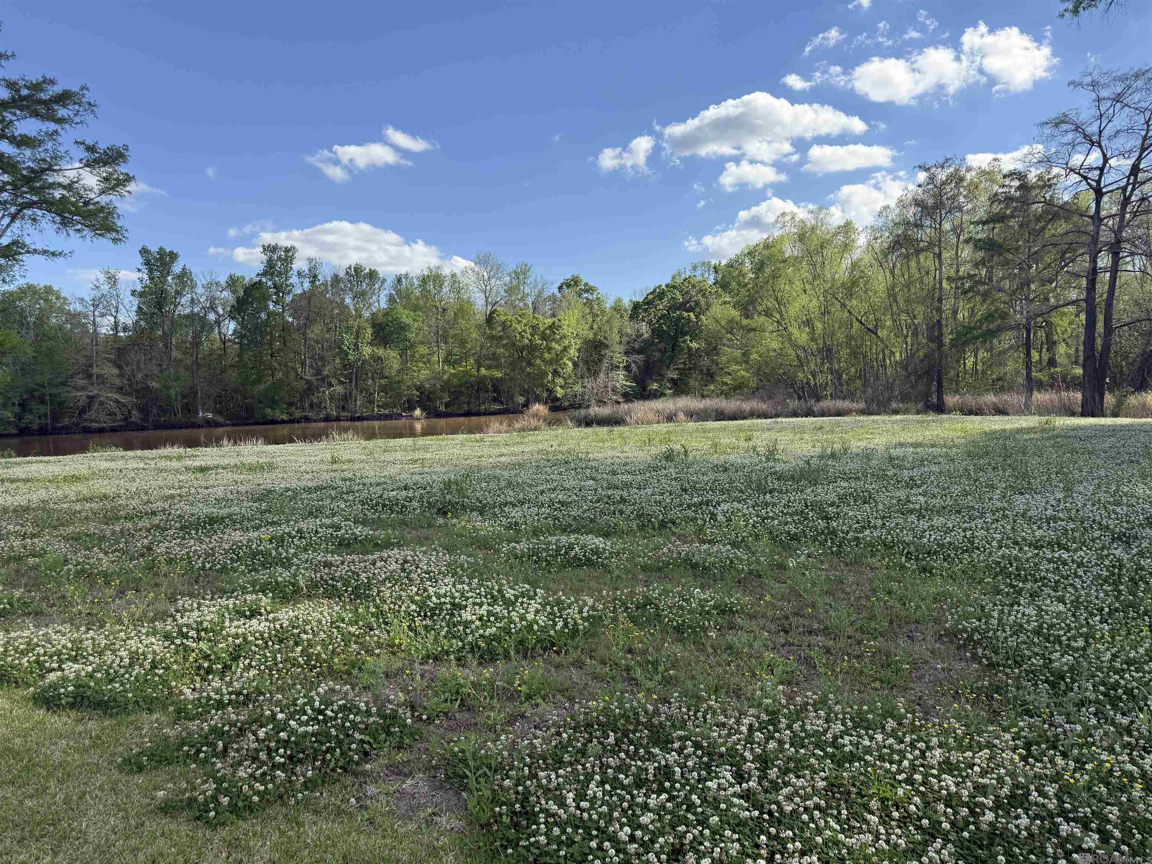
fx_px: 799
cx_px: 576
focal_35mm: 24
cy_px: 432
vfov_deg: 56.8
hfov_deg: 71.6
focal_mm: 6.76
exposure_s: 1/3584
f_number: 1.78
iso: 100
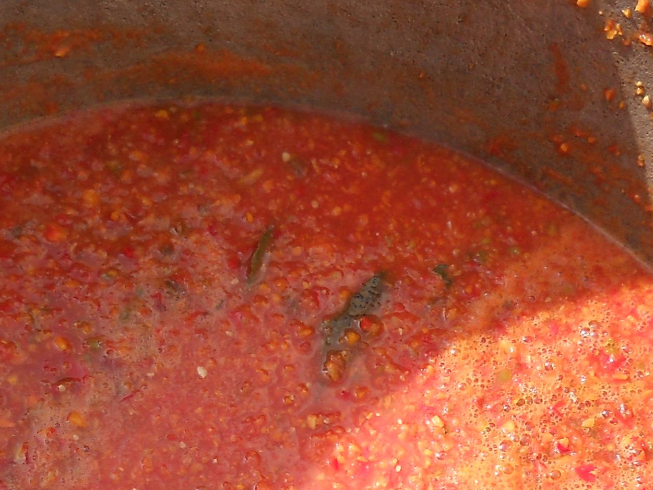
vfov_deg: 13.5
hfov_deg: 18.4
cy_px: 578
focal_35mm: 107
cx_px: 291
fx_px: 2018
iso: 80
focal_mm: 6.72
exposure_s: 1/400
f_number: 3.1
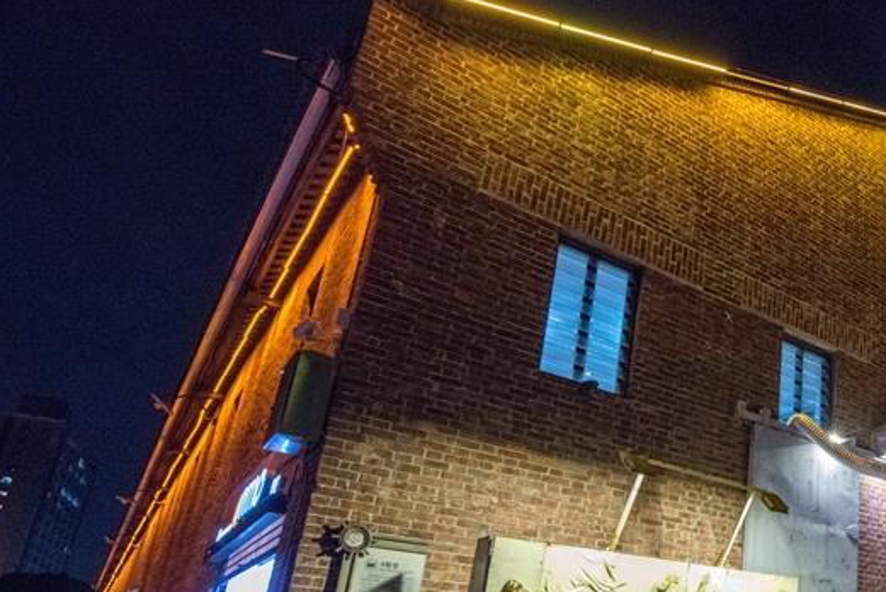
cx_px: 876
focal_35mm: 29
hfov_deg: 51.6
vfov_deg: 43.6
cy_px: 445
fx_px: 714
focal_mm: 14
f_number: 4.5
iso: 2500
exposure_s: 1/100
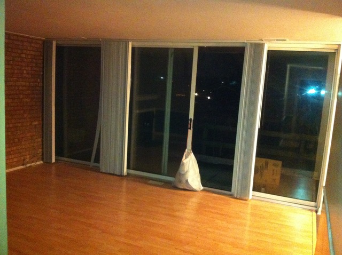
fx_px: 345
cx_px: 171
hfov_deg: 52.7
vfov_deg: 40.6
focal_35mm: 35
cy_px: 128
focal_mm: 3.85
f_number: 2.8
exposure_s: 1/15
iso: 1000
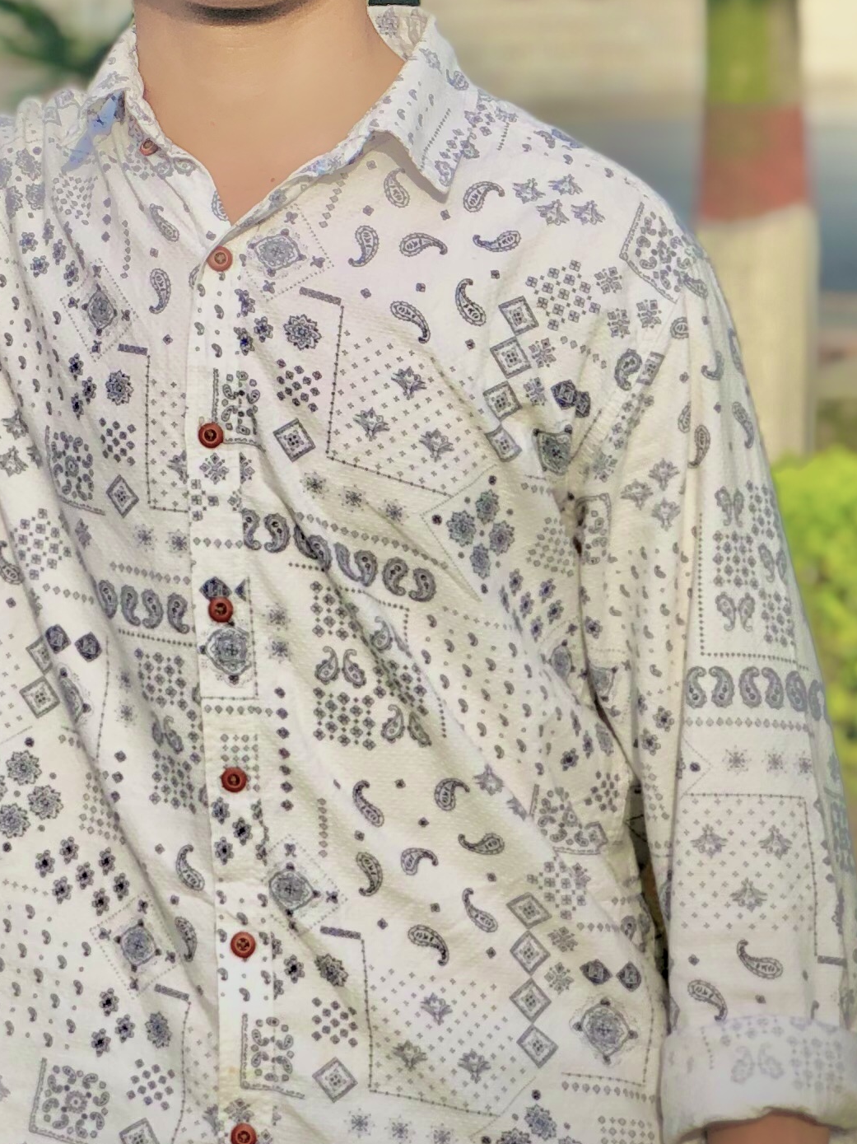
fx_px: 4987
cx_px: -156
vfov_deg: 12.9
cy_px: -69
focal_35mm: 151
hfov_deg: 9.7
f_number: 2.4
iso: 16
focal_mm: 6
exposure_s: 1/558
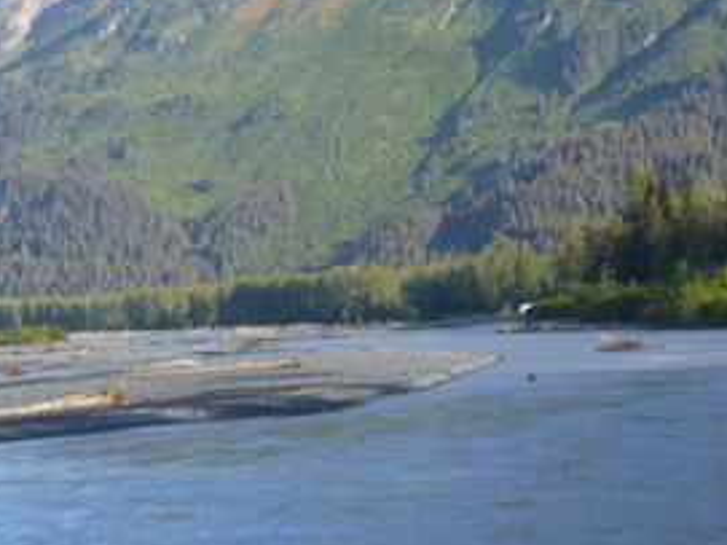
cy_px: 51
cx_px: 708
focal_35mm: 97
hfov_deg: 19.7
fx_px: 2036
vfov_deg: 15.1
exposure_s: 1/200
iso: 100
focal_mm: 7.4
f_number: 3.8
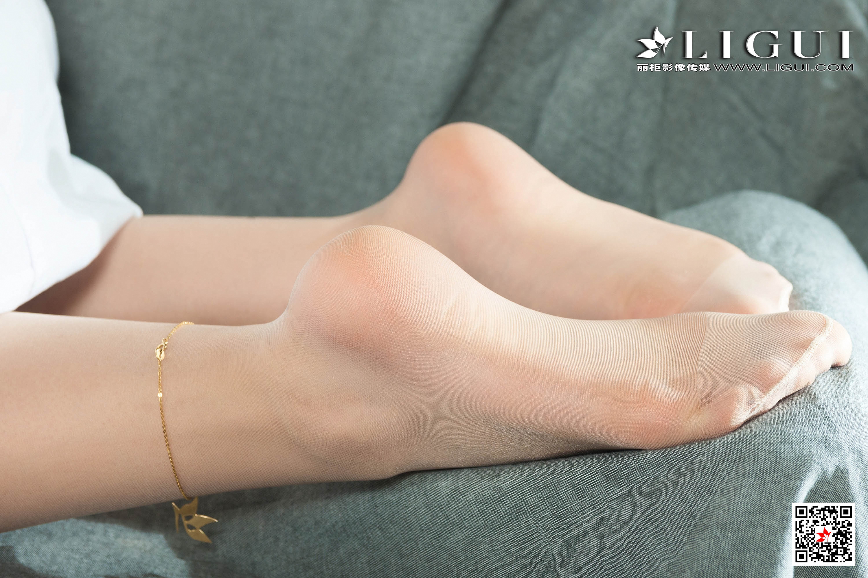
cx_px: 434
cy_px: 289
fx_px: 1205
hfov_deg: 39.6
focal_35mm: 50
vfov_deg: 27.0
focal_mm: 50
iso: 320
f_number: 9
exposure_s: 1/125
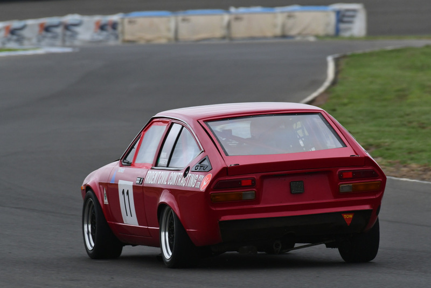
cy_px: 144
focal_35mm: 750
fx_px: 8982
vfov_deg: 1.8
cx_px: 216
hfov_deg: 2.7
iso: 640
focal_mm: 500
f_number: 10
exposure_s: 1/640
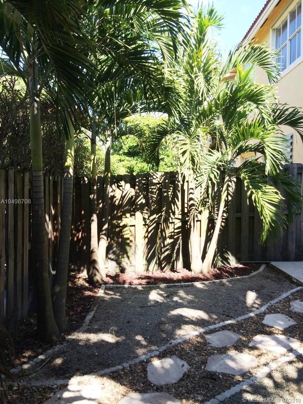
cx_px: 152
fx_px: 339
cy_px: 202
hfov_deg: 48.2
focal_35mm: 29
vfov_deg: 61.7
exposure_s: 1/419
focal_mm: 4.15
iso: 32
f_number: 2.2
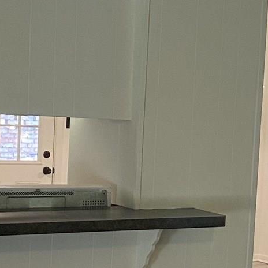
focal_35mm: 114
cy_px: 172
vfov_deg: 15.3
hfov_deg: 15.0
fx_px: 999
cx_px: 278
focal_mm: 4.25
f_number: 1.8
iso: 160
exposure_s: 1/60
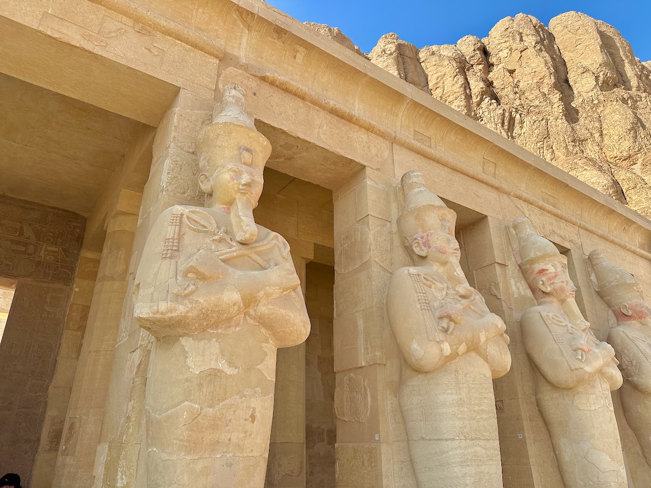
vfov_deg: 56.8
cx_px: 326
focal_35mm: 24
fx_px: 451
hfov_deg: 71.6
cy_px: 244
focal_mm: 6.86
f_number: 1.78
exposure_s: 1/3717
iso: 80
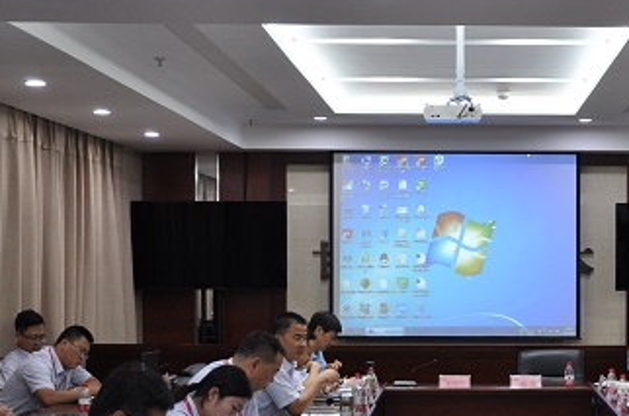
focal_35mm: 70
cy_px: 297
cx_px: 488
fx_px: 1219
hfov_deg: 28.4
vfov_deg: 19.3
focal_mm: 25
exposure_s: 1/80
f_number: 4.5
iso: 640
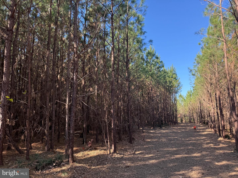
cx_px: 119
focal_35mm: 24
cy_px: 89
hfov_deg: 71.6
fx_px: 165
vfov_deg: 56.8
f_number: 1.78
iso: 100
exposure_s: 1/788
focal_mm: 6.76
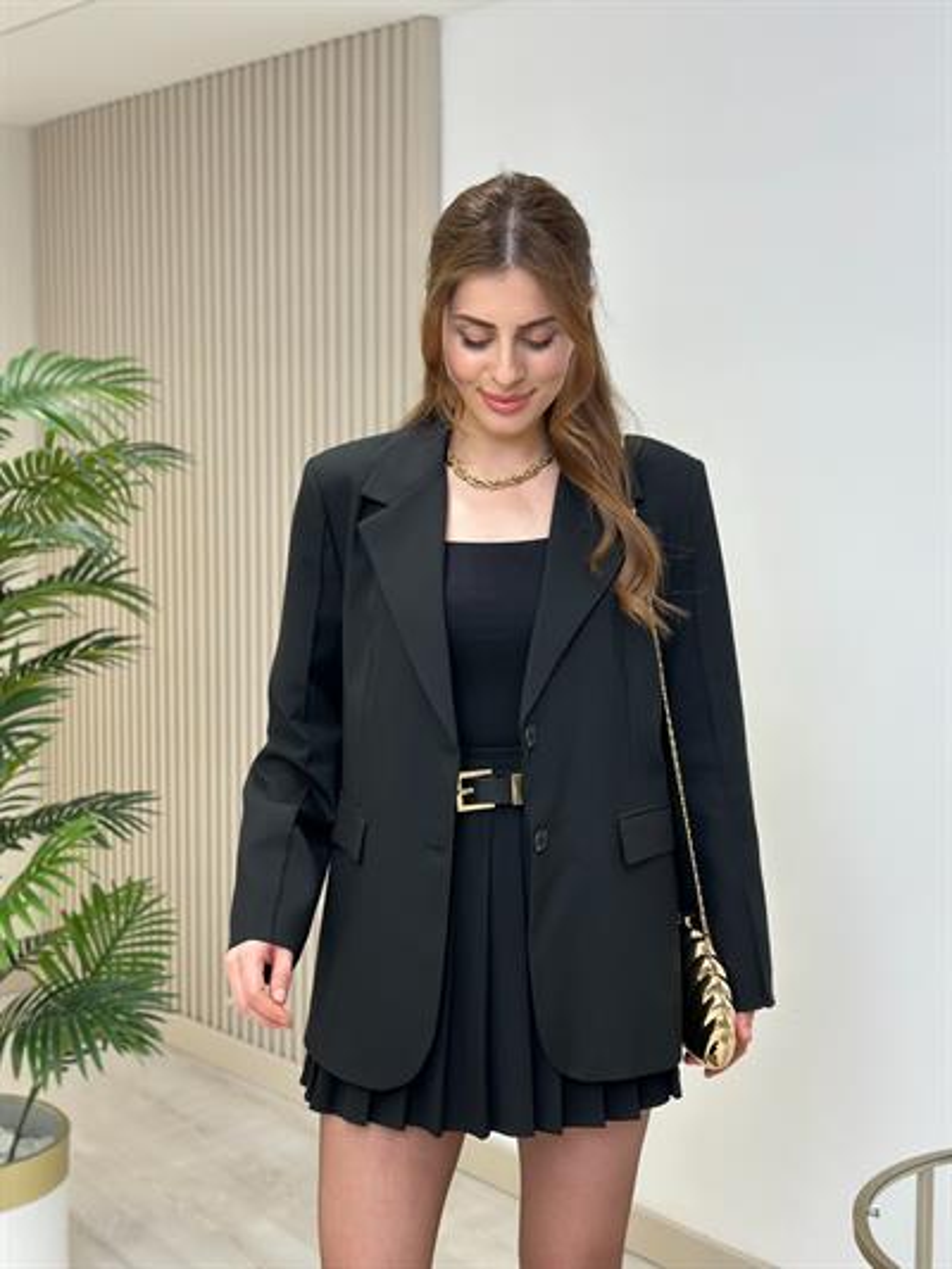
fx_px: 1759
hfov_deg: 30.3
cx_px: 476
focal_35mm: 48
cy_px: 634
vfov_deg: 39.6
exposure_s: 1/100
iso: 64
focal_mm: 6.86
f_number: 1.78
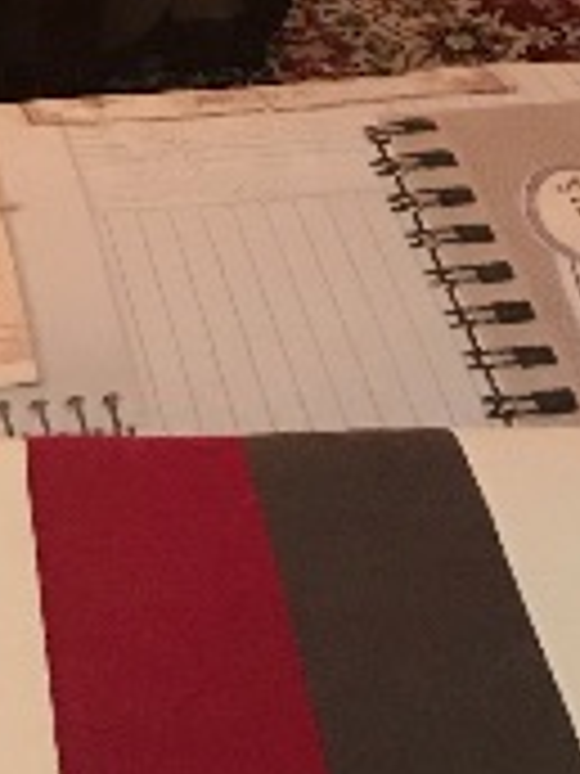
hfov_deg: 11.8
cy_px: -760
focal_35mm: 125
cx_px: 198
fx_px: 2793
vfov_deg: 13.5
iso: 100
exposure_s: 1/8
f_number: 1.8
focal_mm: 3.99
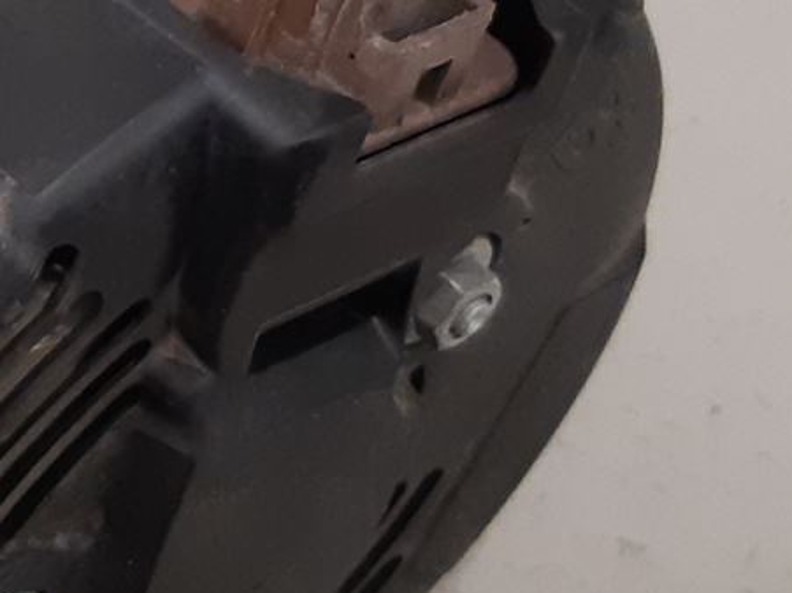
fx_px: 2699
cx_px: -478
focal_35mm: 118
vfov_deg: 12.5
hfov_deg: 15.2
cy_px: 253
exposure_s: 1/50
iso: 200
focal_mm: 3.93
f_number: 1.7
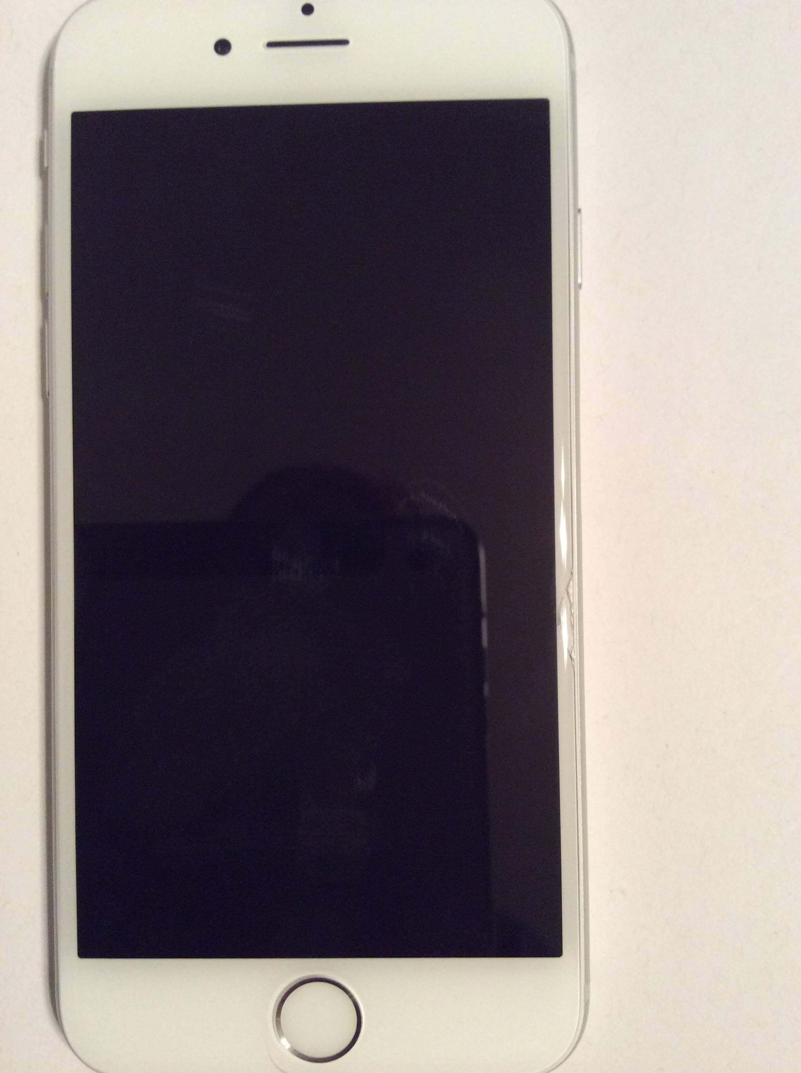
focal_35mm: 33
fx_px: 1021
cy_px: 536
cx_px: 400
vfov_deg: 55.4
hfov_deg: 42.8
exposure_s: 1/24
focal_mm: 3.3
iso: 160
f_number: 2.4
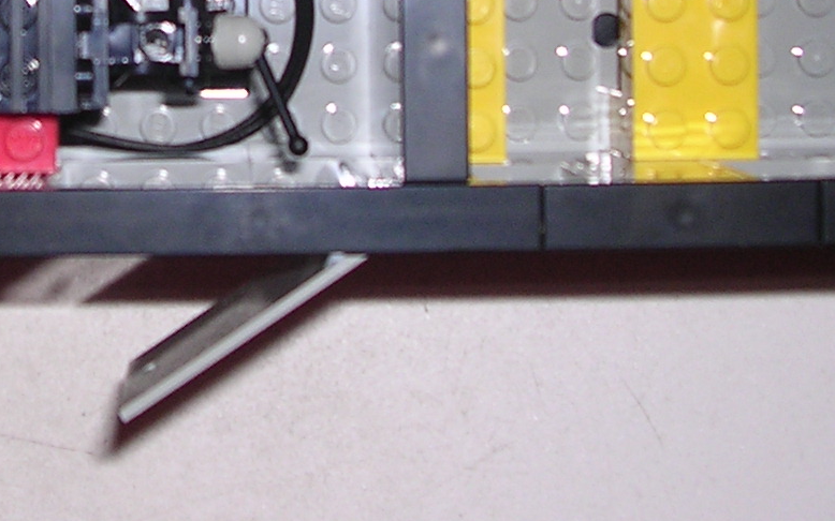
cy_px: -145
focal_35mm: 106
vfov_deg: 12.0
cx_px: 132
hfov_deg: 19.4
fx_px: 2412
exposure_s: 1/60.1
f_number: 2.8
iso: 100
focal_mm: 5.8
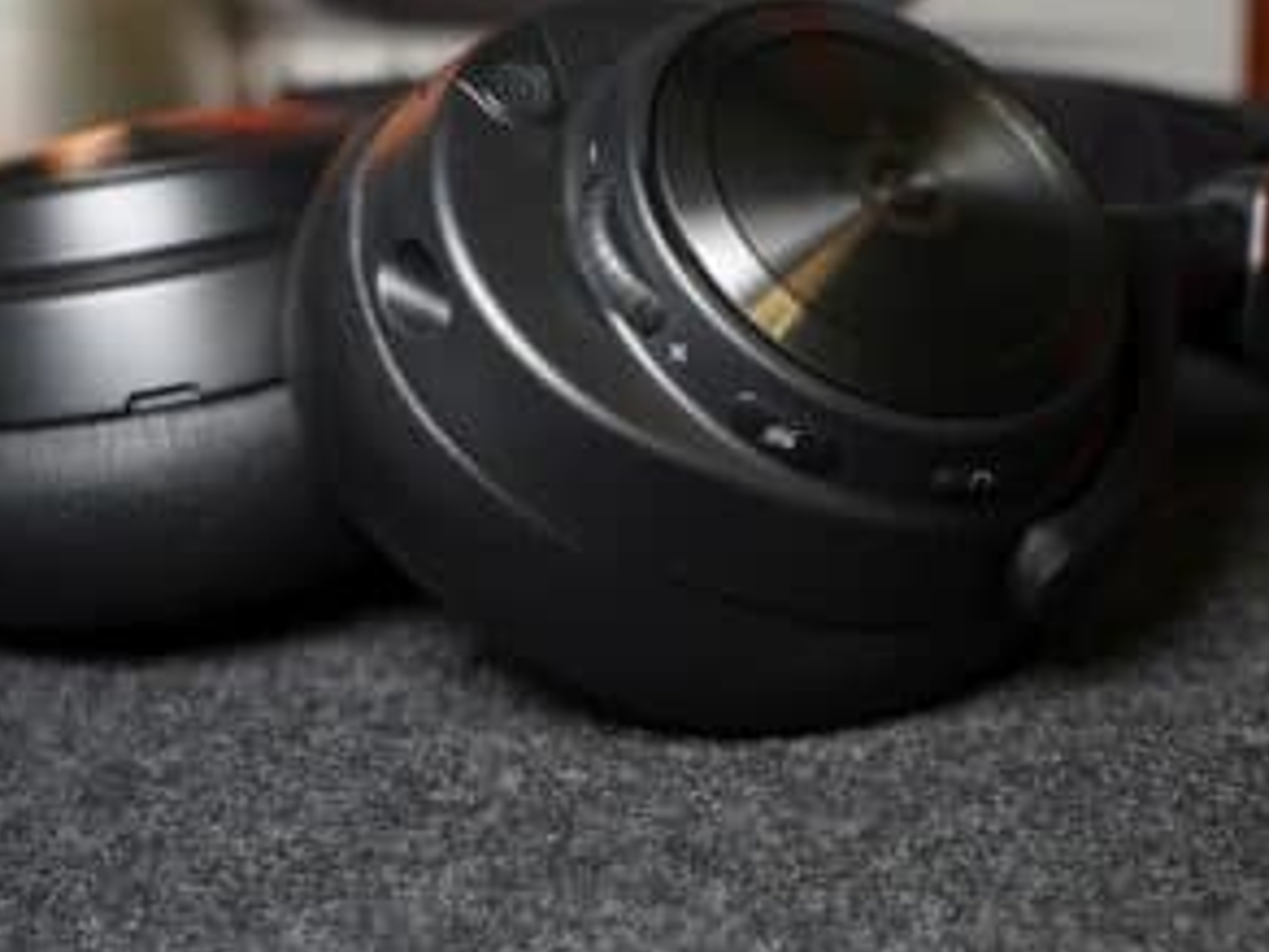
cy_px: 491
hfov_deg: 28.5
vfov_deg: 21.6
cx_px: 769
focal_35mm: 68
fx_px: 2493
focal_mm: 53
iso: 1250
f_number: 6.3
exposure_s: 1/60
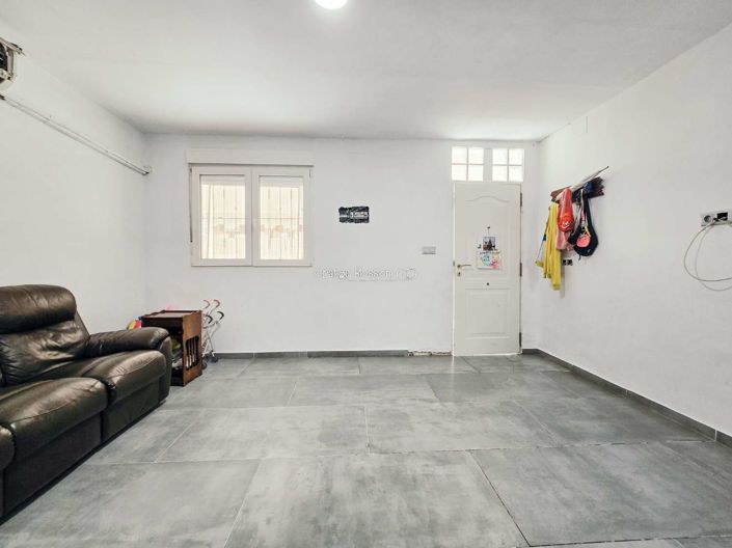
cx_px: 366
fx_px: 275
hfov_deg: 106.2
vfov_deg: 89.9
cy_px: 274
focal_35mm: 13
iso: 100
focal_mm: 2.2
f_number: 2.2
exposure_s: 1/50
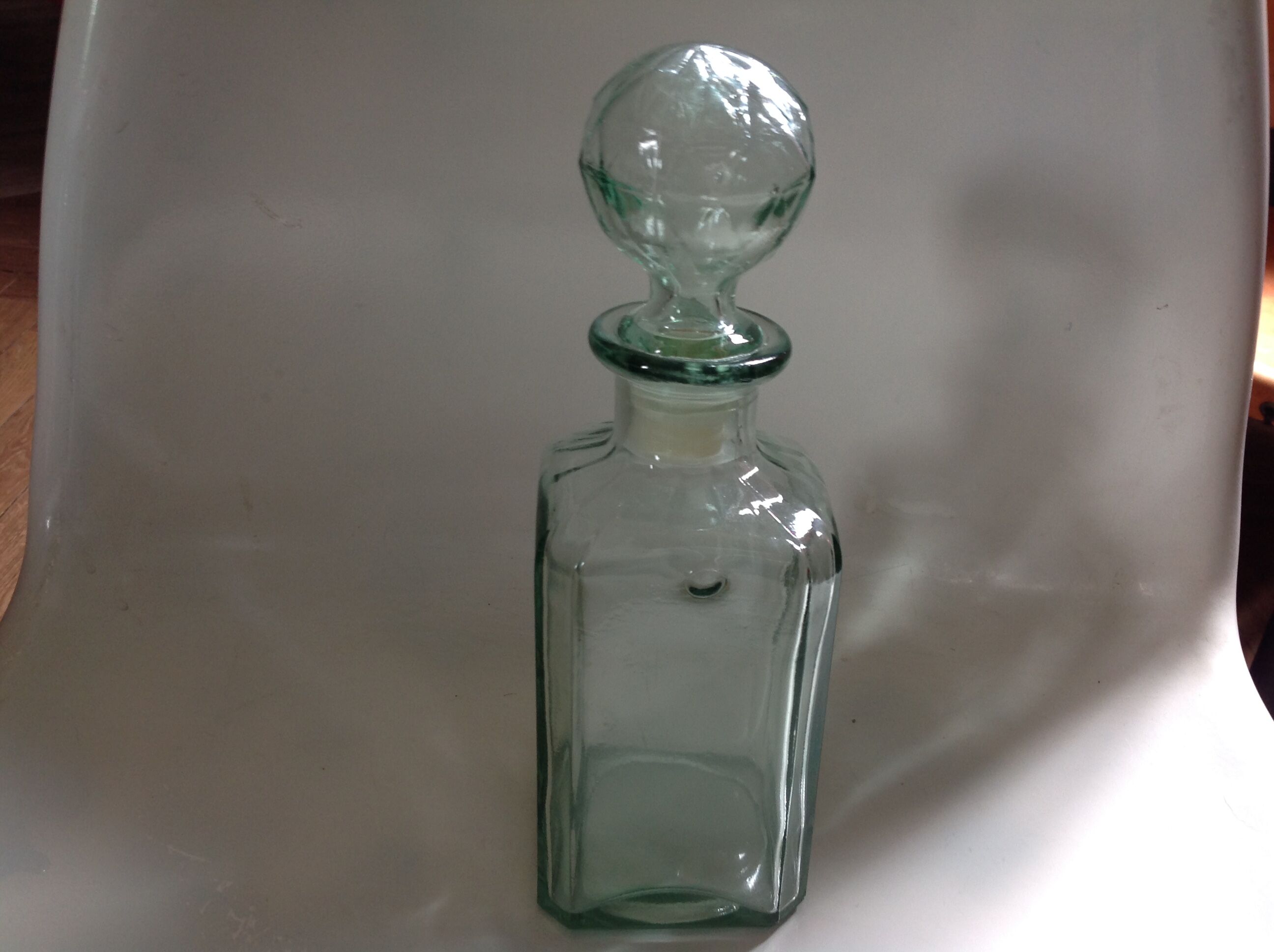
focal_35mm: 35
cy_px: 476
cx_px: 637
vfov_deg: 40.6
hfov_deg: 52.7
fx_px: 1286
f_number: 2.4
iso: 64
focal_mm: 4.28
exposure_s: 1/15
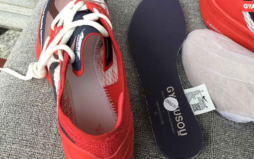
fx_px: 270
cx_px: 133
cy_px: 68
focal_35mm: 39
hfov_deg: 50.4
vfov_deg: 32.7
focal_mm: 3.3
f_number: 2.4
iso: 25
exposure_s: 1/50
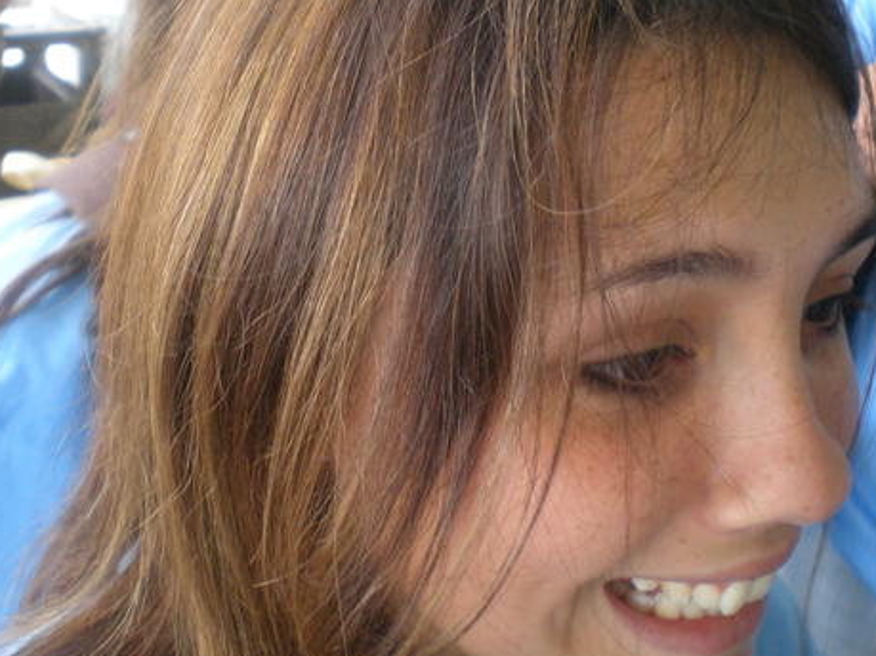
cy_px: 273
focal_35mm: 53
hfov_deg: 36.2
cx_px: 416
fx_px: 1341
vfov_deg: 27.5
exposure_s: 1/69.7
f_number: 3.1
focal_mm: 6.3
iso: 97
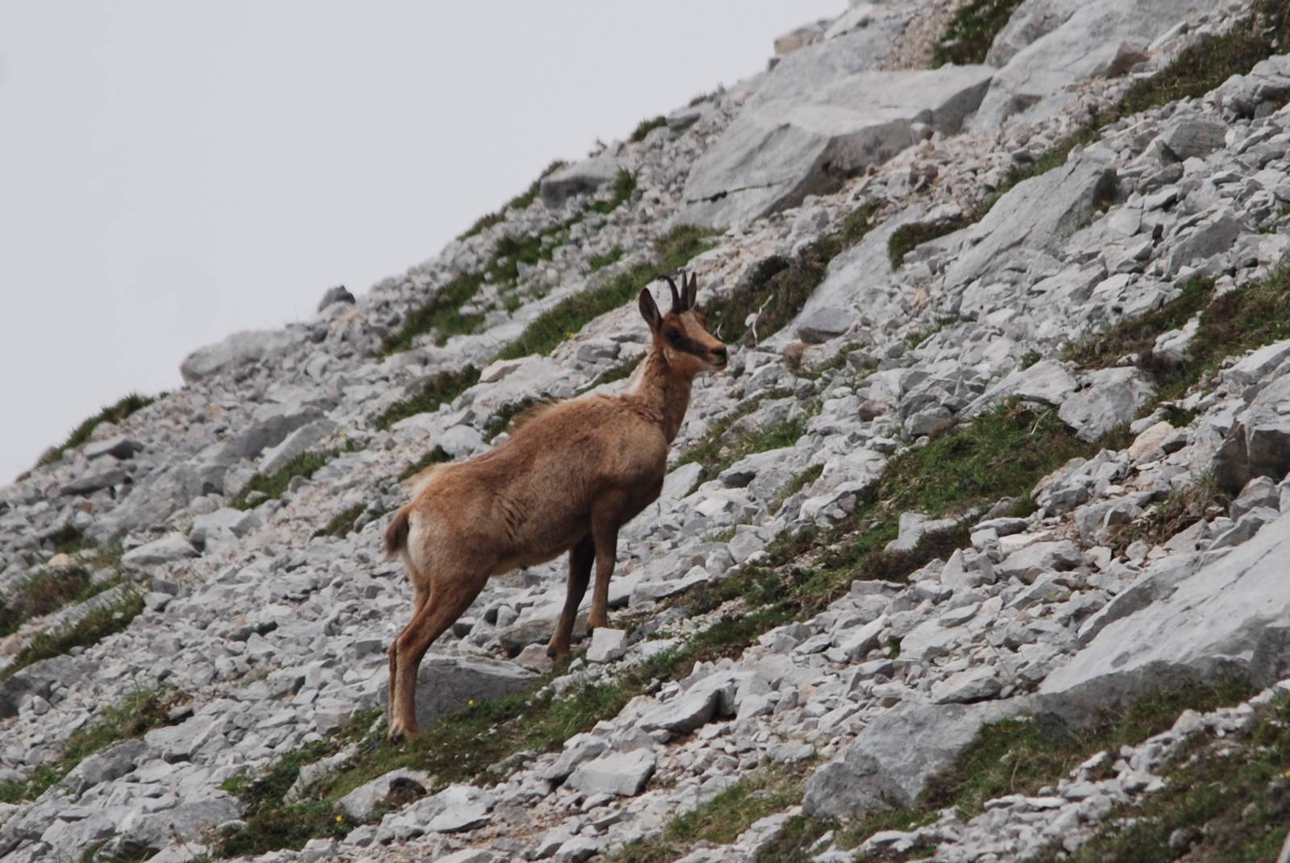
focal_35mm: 750
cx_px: 645
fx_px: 26907
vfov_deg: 1.8
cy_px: 432
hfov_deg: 2.7
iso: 200
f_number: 6.3
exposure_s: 1/500
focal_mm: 500
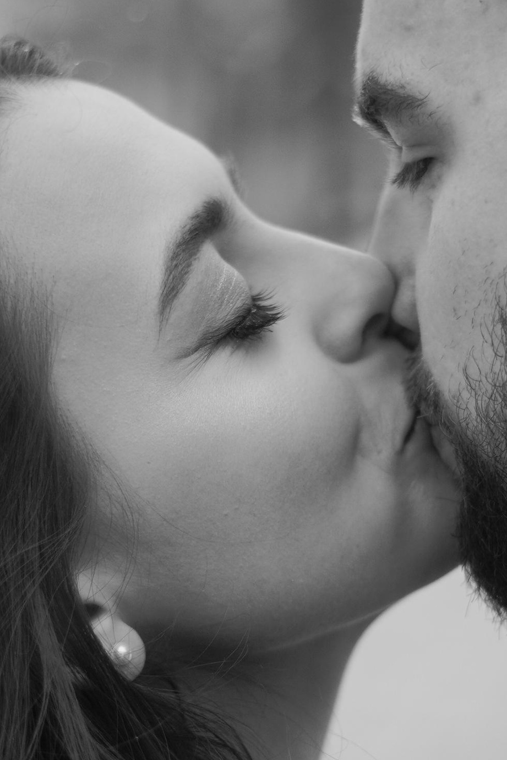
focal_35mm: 139
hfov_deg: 9.9
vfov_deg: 14.7
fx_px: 2935
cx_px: 330
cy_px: 497
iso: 250
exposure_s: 1/800
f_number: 1.8
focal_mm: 50
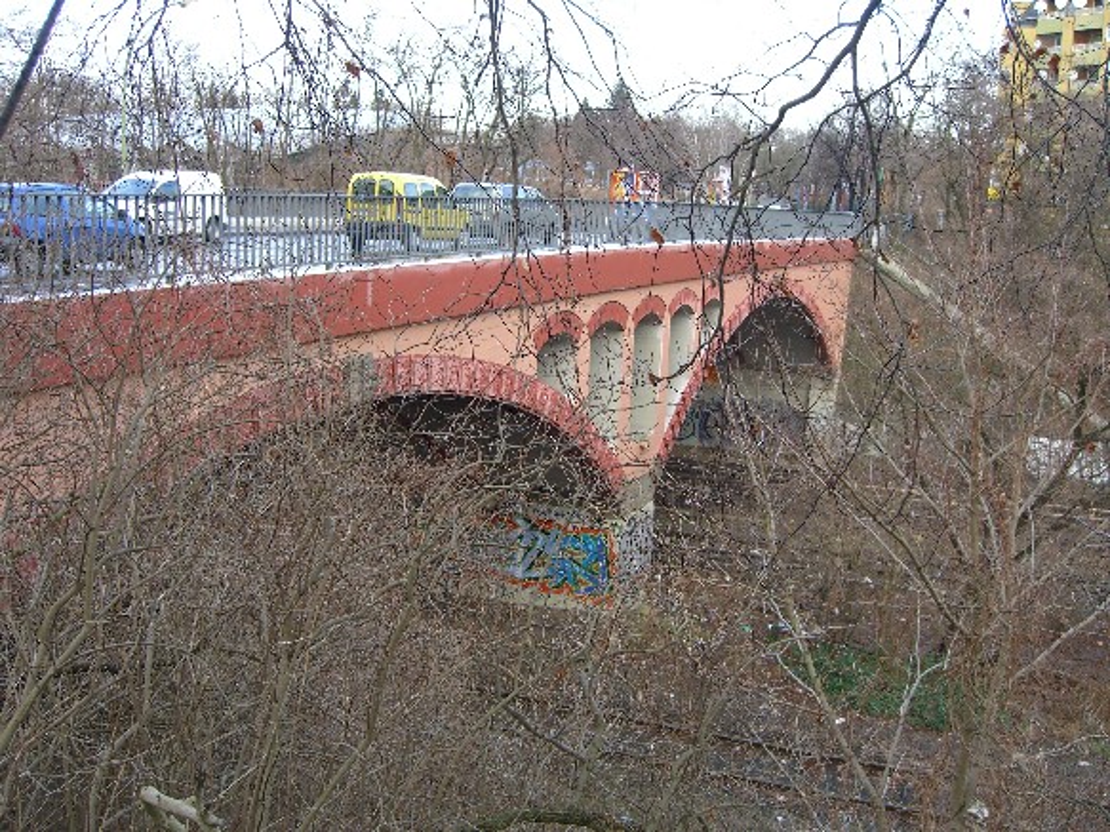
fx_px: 1218
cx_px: 555
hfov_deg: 49.0
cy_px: 416
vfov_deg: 37.7
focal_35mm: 38
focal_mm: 7.9
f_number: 2.8
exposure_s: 1/80
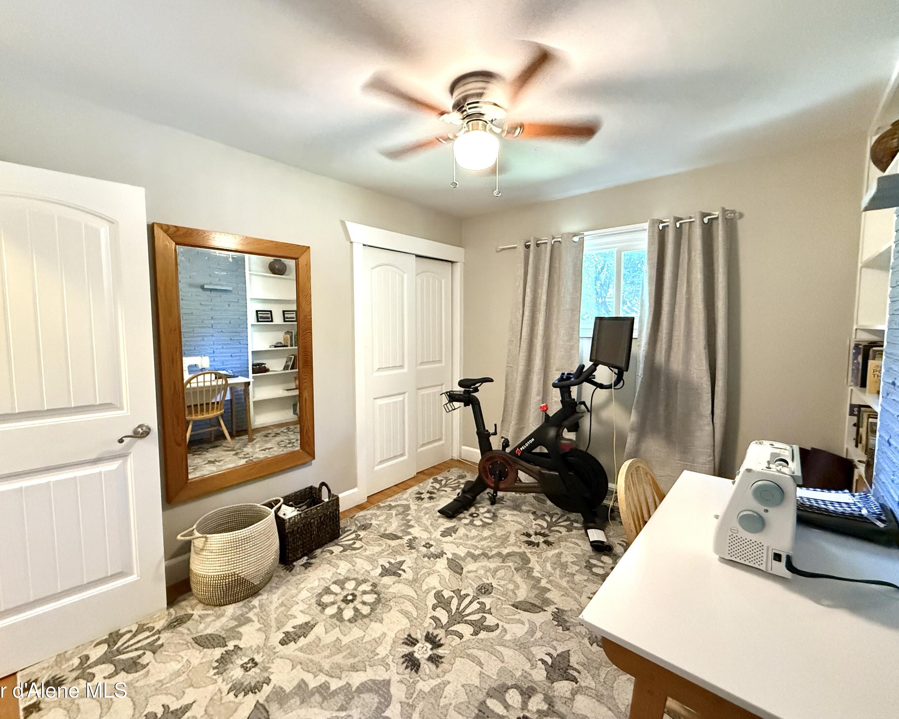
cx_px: 442
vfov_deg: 84.0
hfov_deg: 96.8
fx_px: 399
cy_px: 354
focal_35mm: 15
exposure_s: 1/60
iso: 1000
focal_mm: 2.22
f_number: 2.2
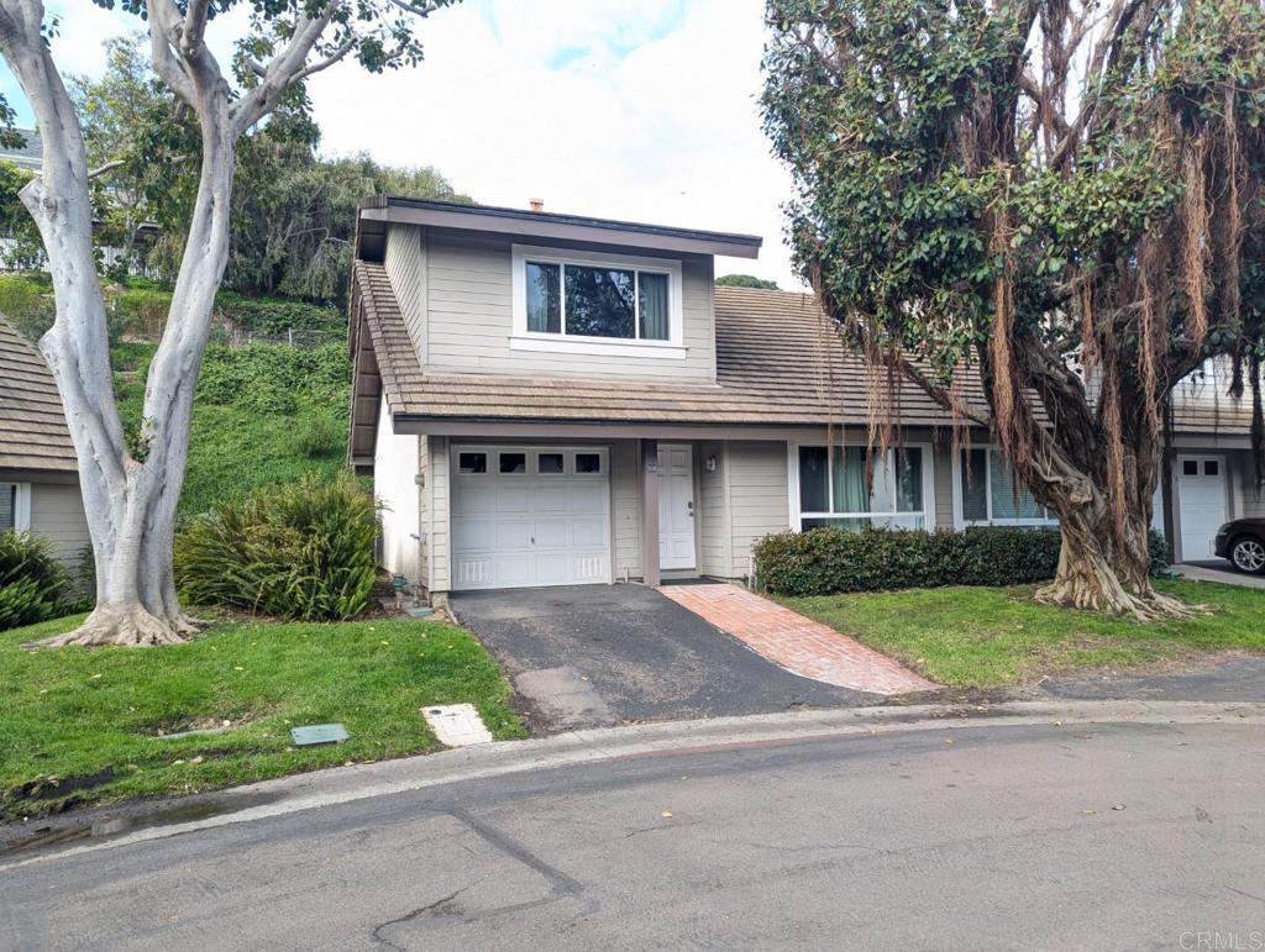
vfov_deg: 56.9
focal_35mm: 24
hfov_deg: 71.5
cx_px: 632
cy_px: 476
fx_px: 878
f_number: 1.85
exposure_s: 1/289
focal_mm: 6.81
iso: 47
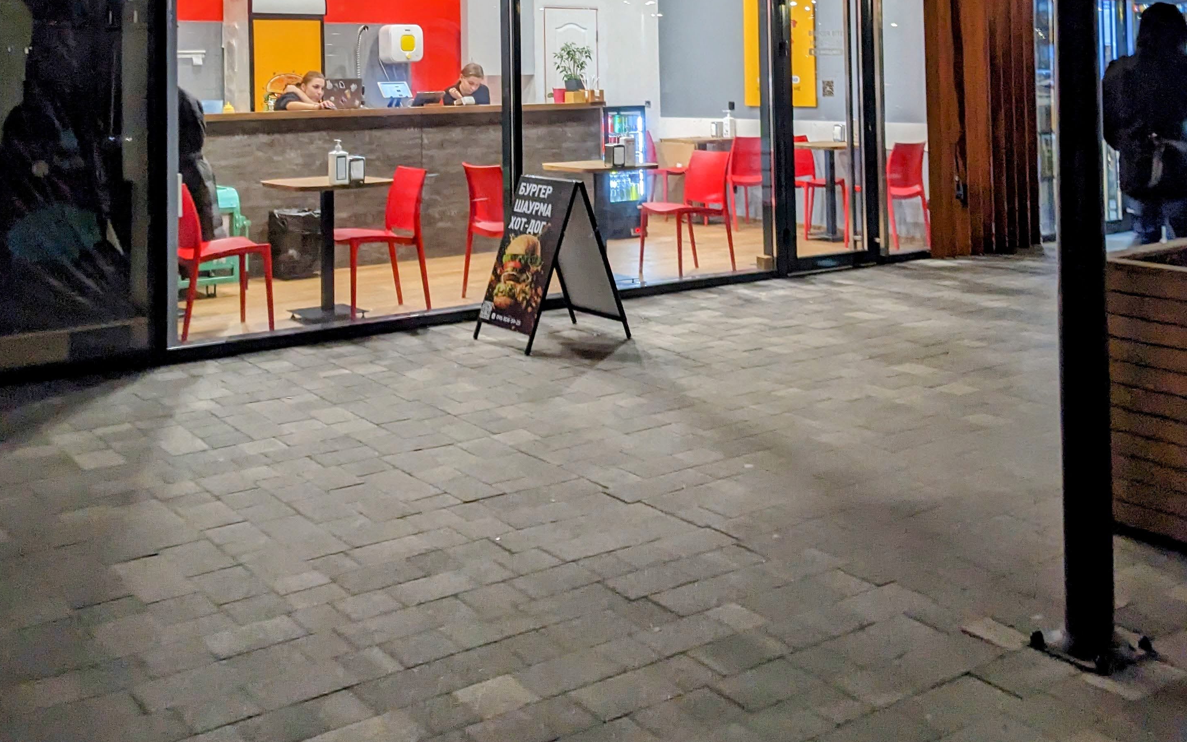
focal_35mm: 40
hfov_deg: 49.3
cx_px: 571
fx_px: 1294
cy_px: -4
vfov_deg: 29.8
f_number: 1.73
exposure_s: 1/49.9
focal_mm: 4.38
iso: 172
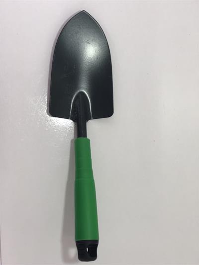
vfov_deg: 33.8
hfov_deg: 25.7
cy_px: 132
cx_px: 100
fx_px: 437
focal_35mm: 57
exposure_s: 1/30
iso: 64
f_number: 2.8
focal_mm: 6.6
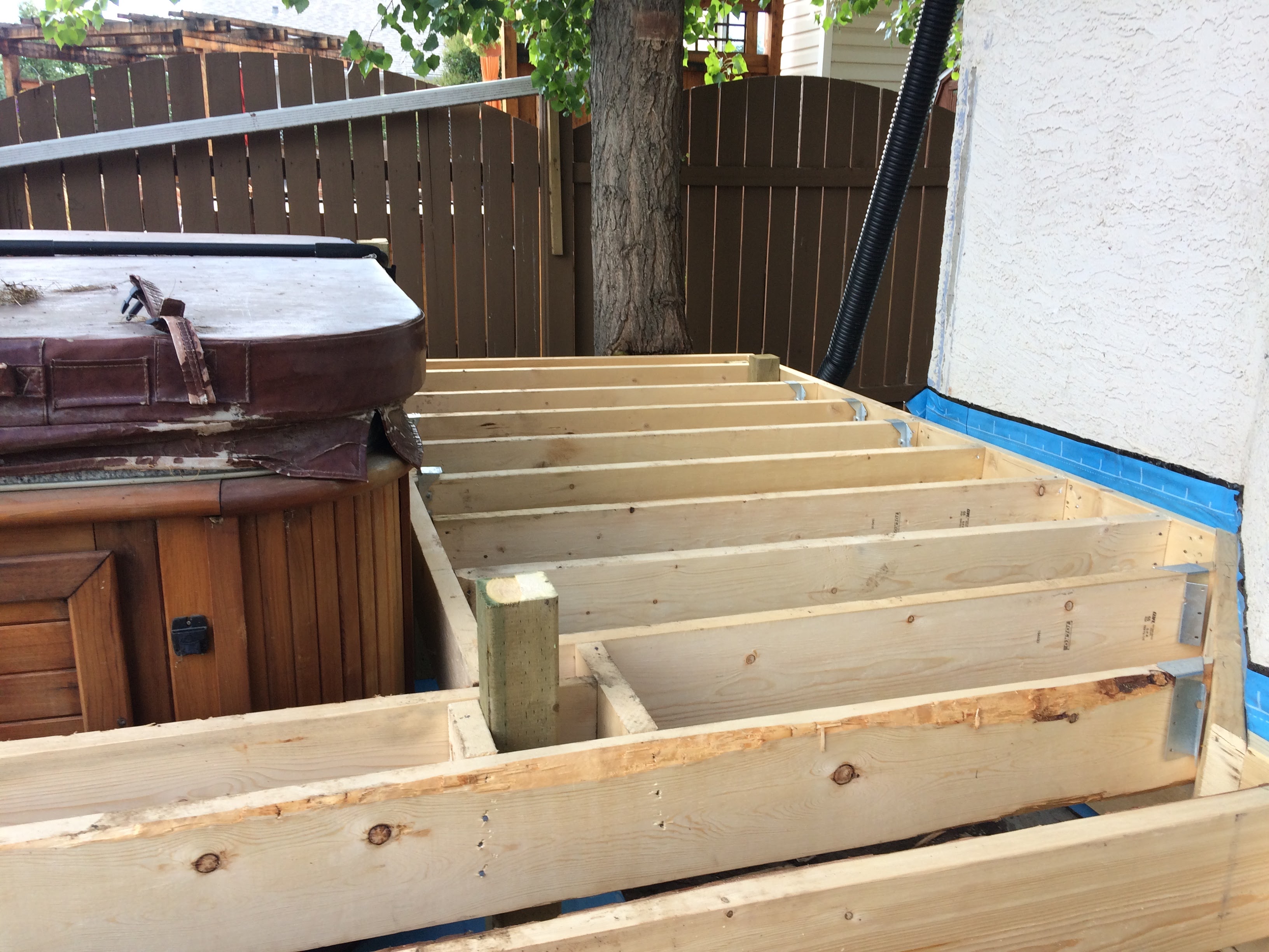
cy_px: 476
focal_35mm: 29
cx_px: 634
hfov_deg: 61.7
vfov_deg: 48.2
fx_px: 1063
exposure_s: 1/192
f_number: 2.2
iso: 32
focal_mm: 4.15
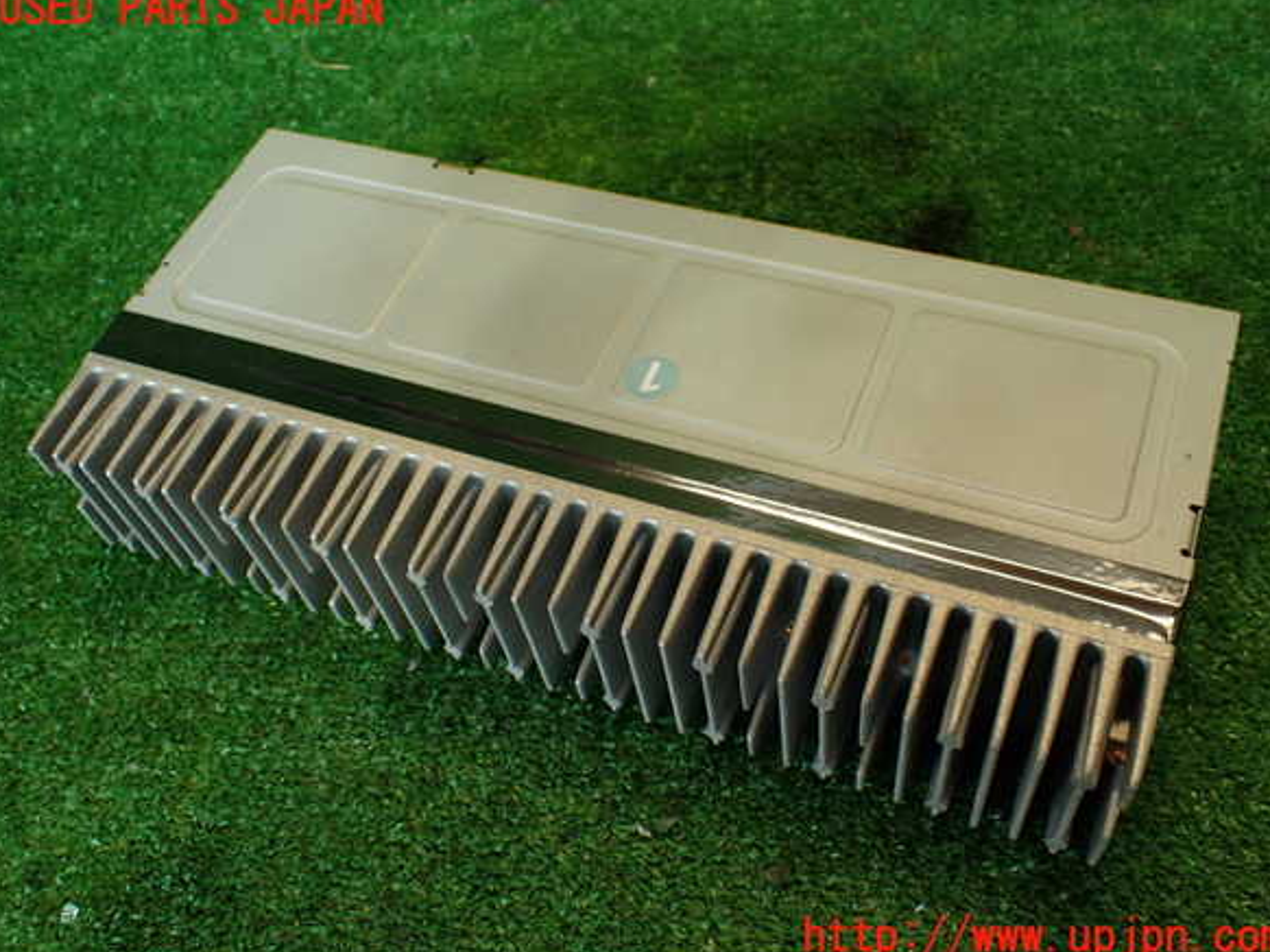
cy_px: 474
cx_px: 642
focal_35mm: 33
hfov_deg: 55.4
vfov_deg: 42.9
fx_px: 1210
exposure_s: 1/50
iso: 200
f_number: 2.4
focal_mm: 5.79
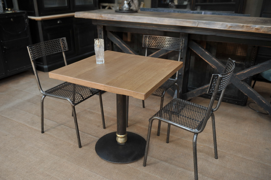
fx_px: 241
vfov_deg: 41.1
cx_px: 136
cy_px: 90
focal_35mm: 32
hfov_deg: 58.7
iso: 250
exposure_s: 1/50
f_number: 3.5
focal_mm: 32
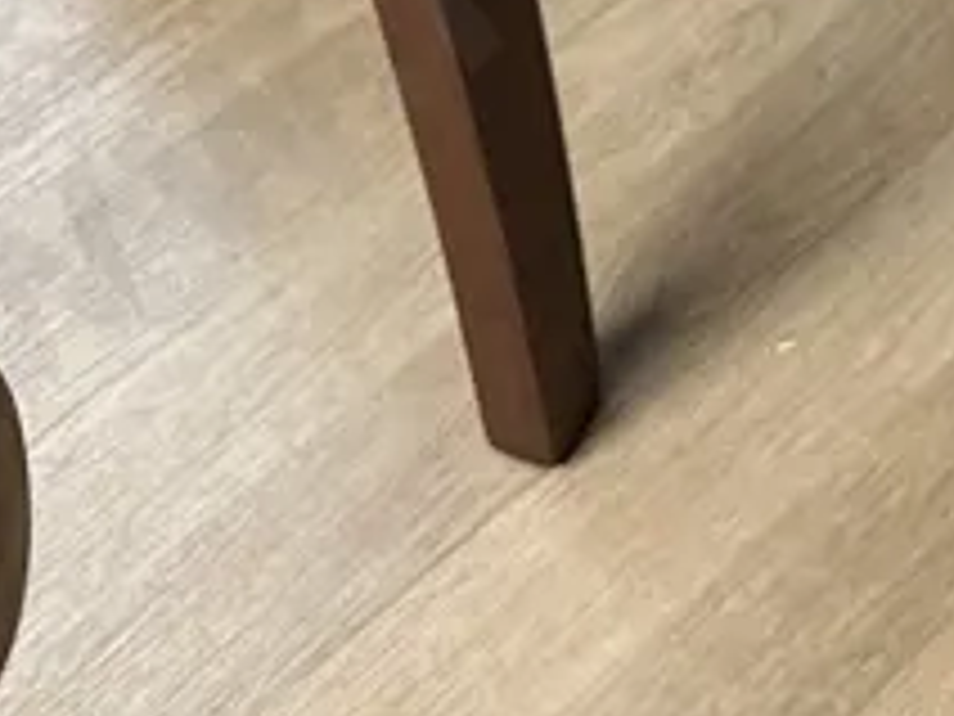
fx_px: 3197
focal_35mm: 116
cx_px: 1570
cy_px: -860
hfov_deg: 15.2
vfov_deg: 11.2
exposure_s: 1/50
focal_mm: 6.86
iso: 400
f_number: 1.78
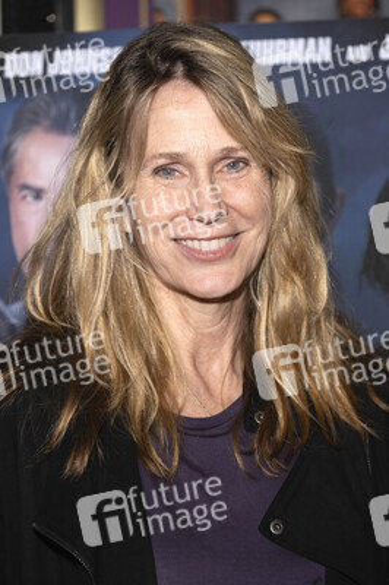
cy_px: 292
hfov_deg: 11.4
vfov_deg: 17.1
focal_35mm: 120
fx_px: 1948
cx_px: 194
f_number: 5.6
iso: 800
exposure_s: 1/200
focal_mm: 120
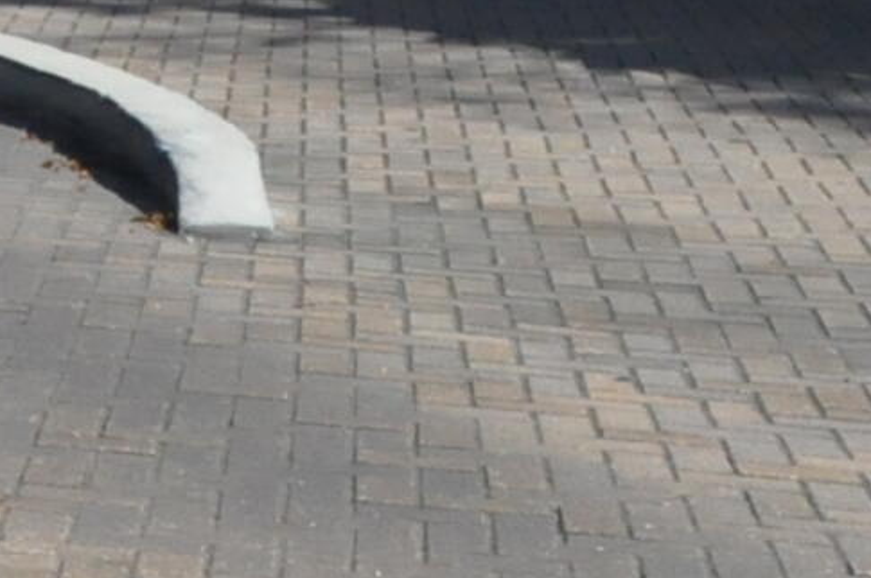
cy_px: -443
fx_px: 4035
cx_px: -1142
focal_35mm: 167
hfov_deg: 10.7
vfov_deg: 7.9
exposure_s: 1/1000
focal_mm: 18
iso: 2000
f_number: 16
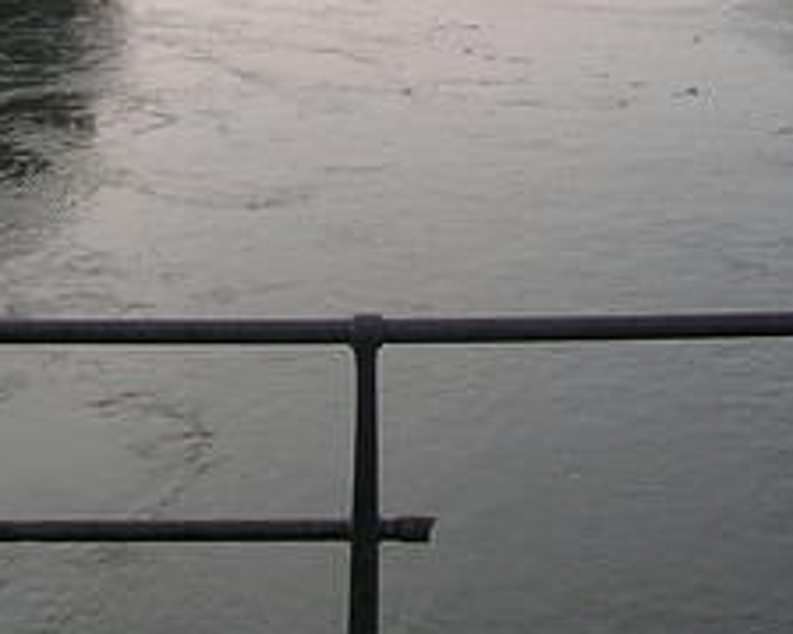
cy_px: -60
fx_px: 1830
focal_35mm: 78
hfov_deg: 24.3
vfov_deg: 18.9
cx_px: 552
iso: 50
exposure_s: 1/124
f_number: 4.4
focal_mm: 5.8
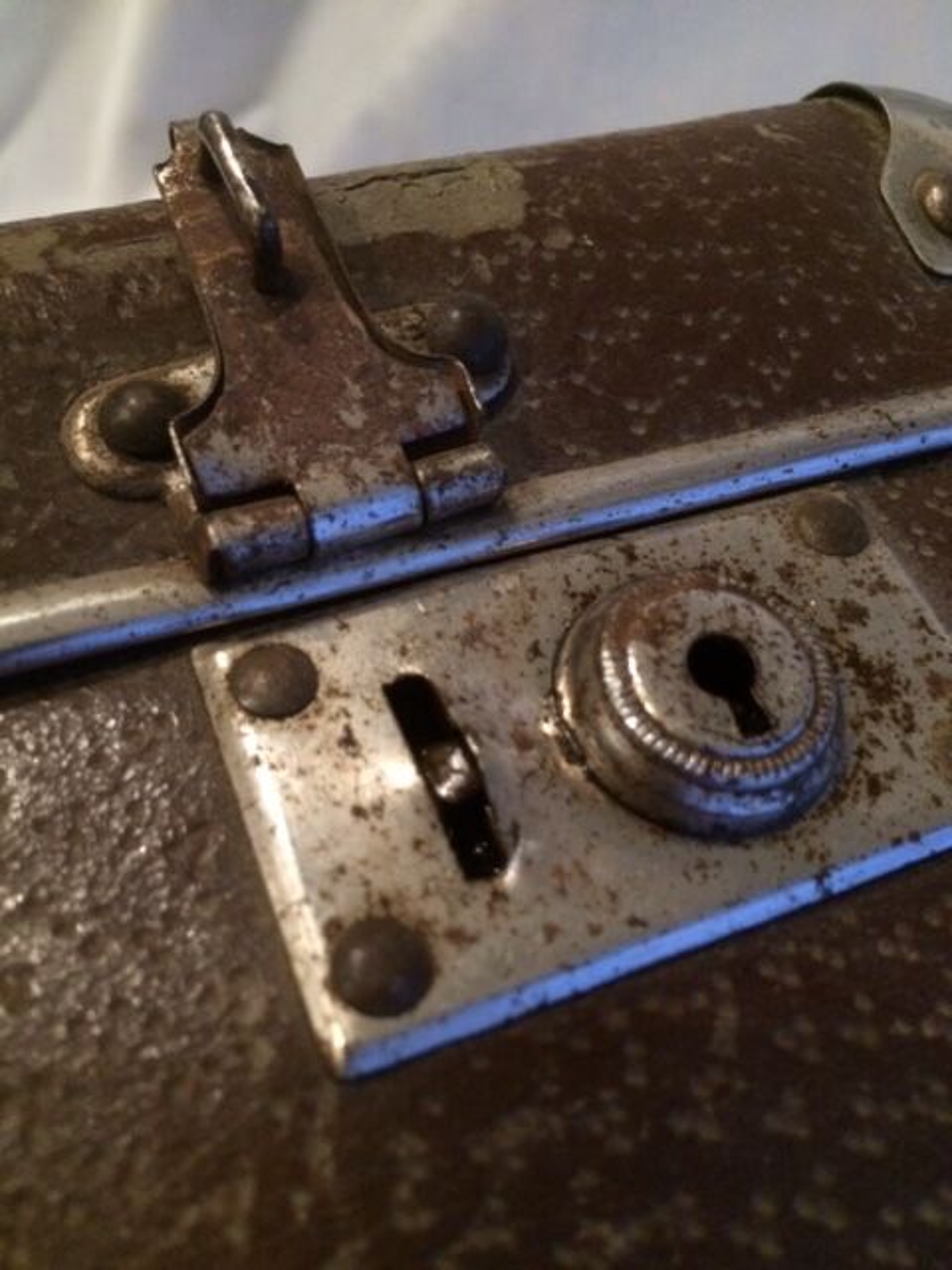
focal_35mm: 29
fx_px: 1063
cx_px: 476
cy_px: 635
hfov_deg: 48.2
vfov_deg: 61.7
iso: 400
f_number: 2.2
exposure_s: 1/17
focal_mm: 4.15
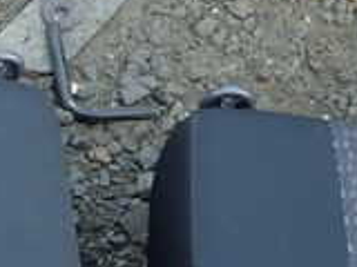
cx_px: -270
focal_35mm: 94
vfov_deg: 13.9
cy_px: 485
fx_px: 969
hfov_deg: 17.3
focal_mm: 4.5
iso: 160
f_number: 2
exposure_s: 1/60
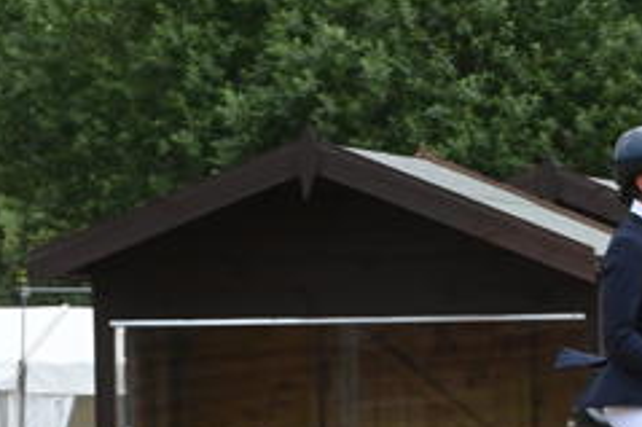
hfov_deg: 5.0
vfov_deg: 3.3
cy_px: 529
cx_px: 747
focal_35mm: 414
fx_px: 7378
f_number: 20
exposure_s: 1/800
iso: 4000
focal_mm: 165
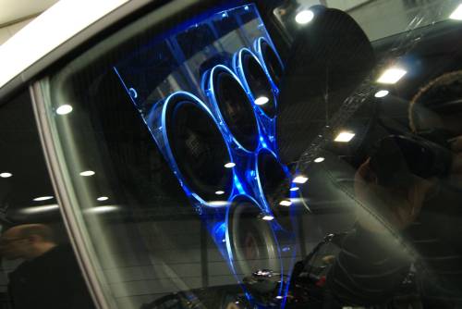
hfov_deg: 57.2
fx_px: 424
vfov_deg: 40.0
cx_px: 231
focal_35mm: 33
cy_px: 154
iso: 400
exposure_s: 1/13
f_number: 4
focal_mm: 22
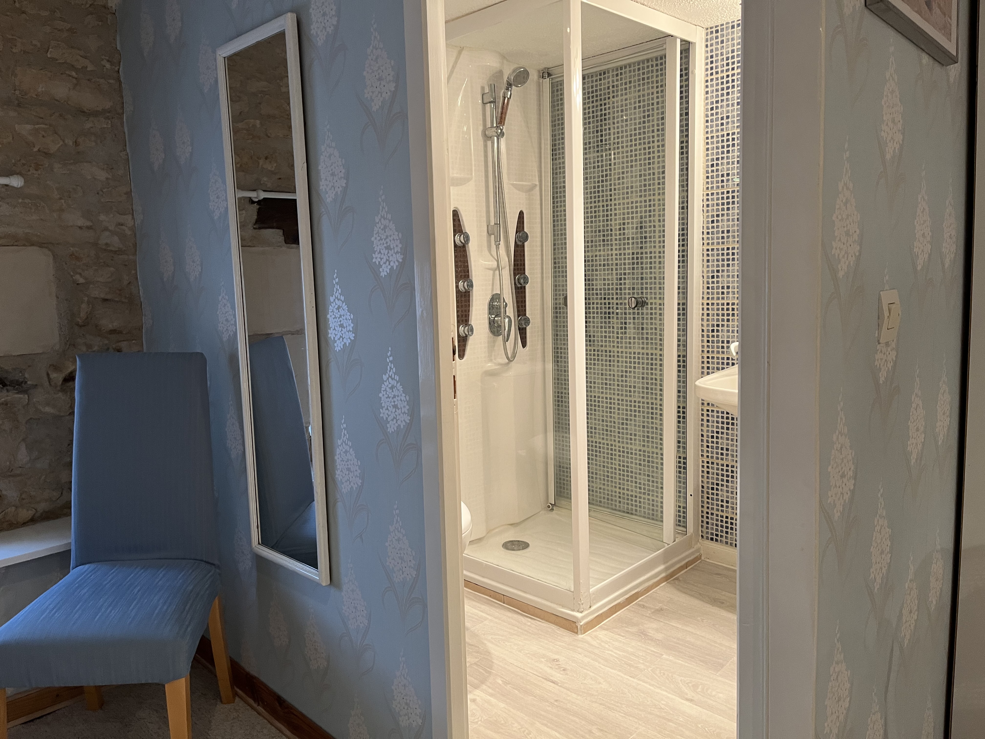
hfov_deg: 67.3
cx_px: 492
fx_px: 740
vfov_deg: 53.1
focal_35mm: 26
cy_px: 370
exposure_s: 1/50
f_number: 1.6
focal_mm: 5.1
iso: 160
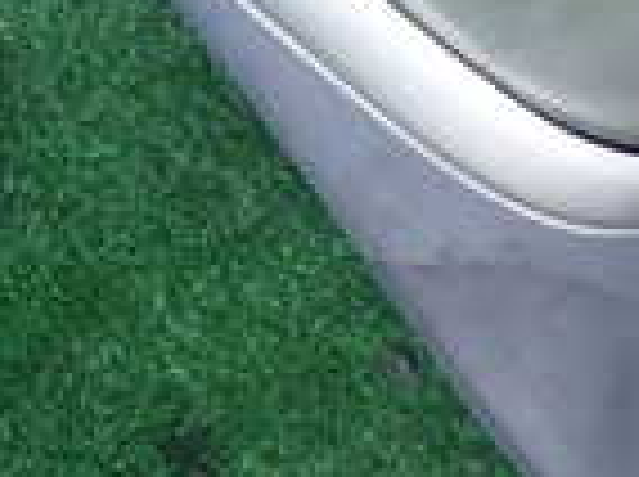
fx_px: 1953
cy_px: -234
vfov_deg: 13.2
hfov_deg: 16.4
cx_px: 1053
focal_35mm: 106
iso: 200
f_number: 2
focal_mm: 4.5
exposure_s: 1/125
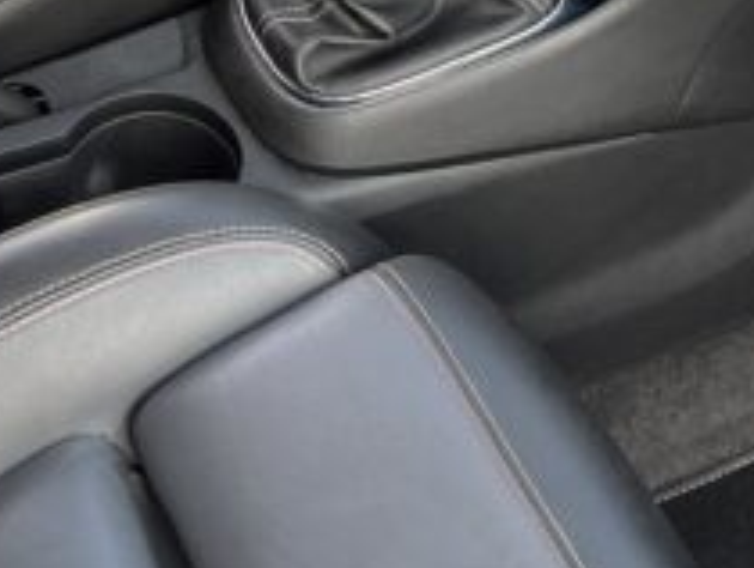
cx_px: 406
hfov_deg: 19.8
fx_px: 2159
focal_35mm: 99
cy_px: -345
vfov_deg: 13.8
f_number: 1.6
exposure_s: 1/122
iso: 64
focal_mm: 5.1
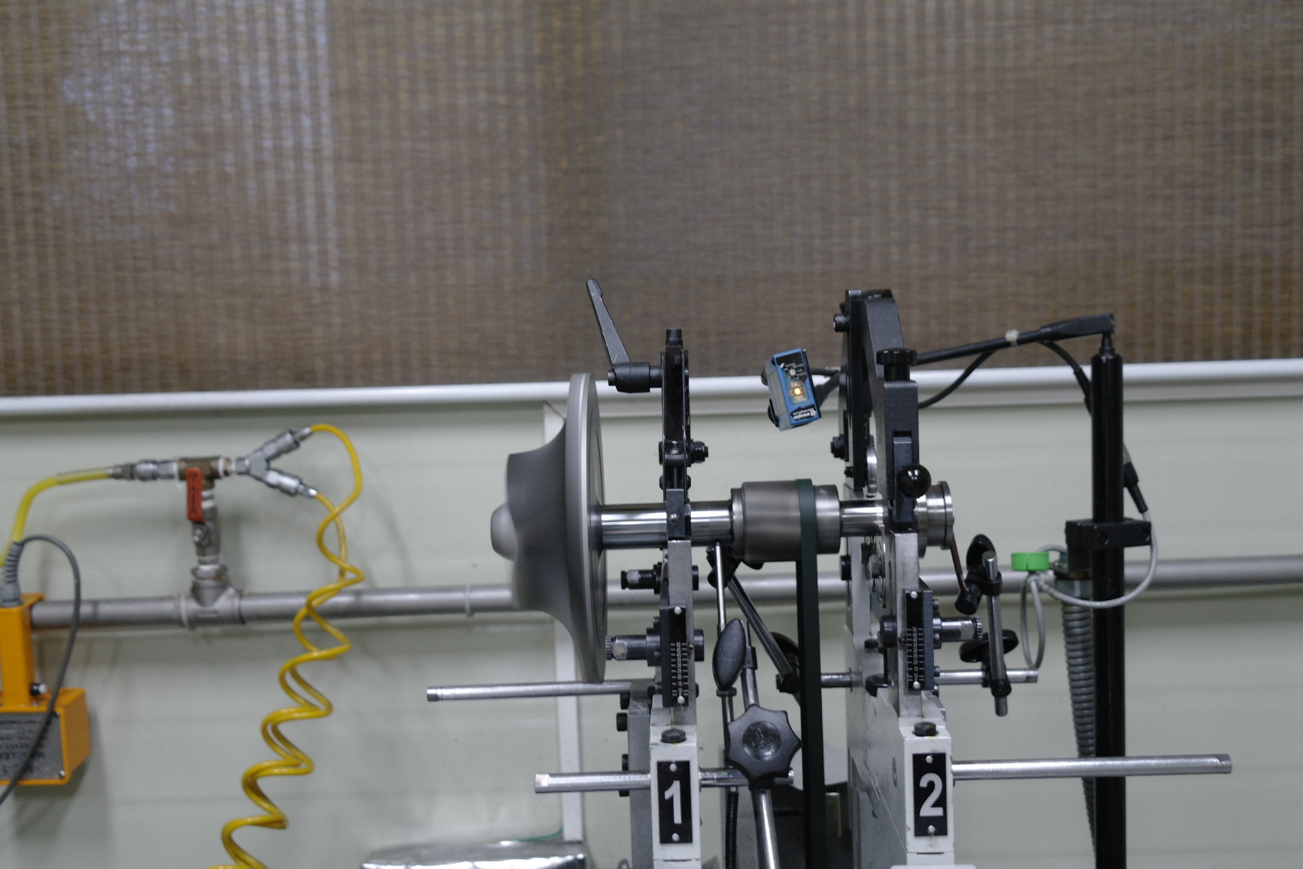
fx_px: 1375
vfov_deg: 35.1
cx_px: 652
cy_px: 434
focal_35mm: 38
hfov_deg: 50.7
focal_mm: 25
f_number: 4
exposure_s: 1/15
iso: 400
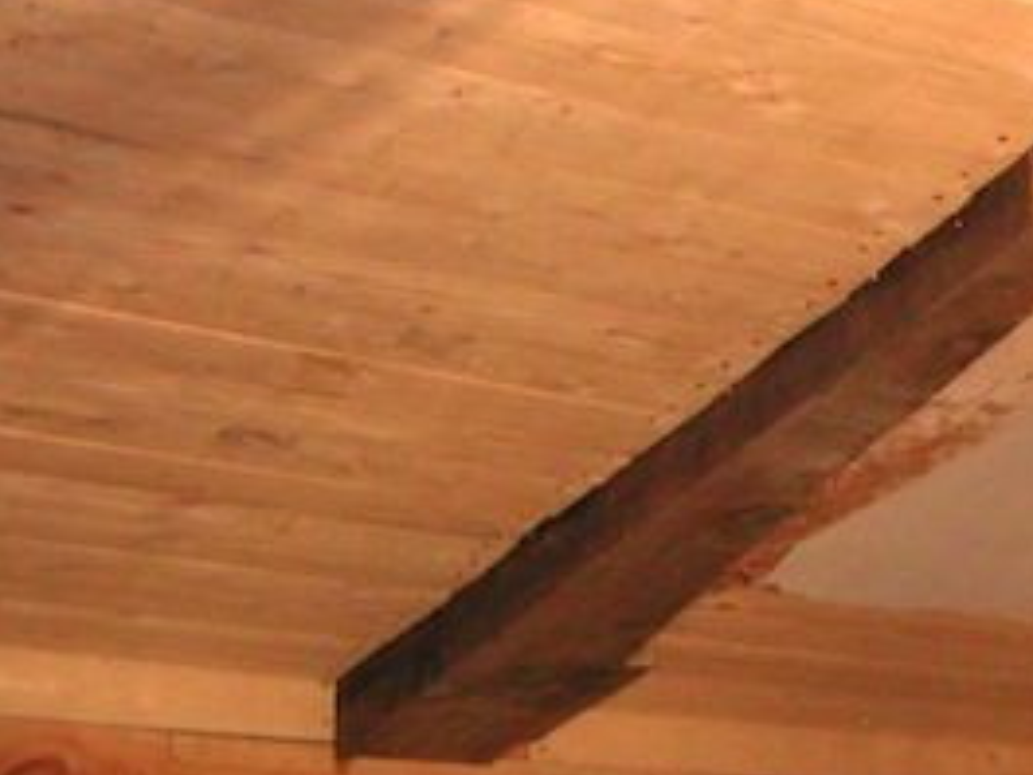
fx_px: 2745
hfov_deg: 21.2
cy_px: 321
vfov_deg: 16.1
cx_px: 743
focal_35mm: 92
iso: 400
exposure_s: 1/8
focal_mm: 8
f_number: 2.8
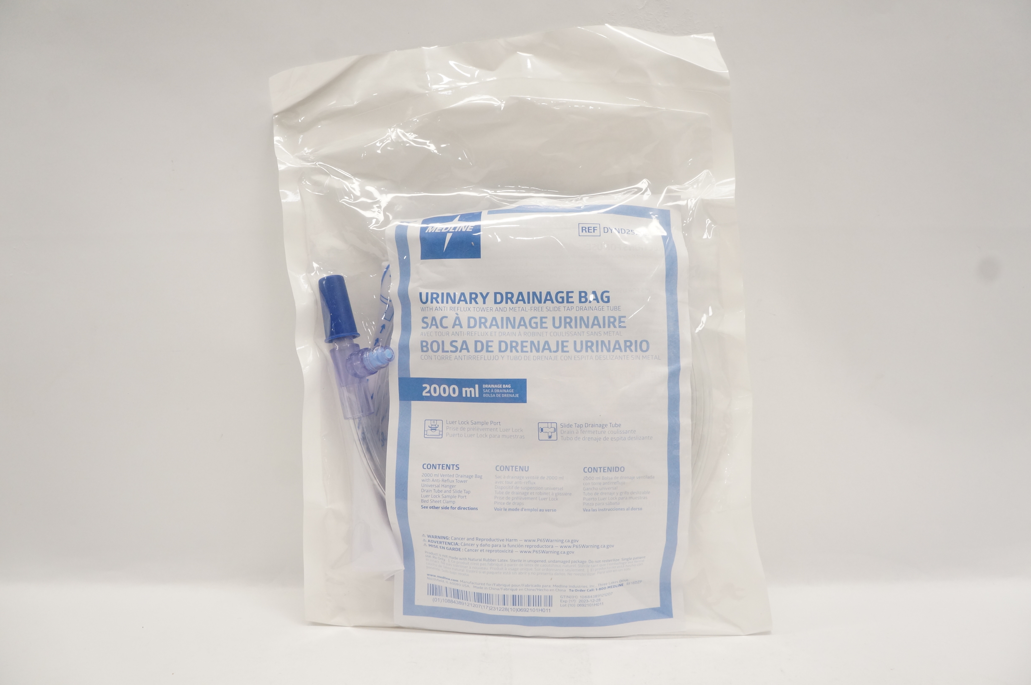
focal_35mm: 27
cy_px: 342
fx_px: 772
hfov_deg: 67.4
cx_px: 516
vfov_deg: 47.8
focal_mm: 18
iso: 800
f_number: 6.3
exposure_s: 1/160
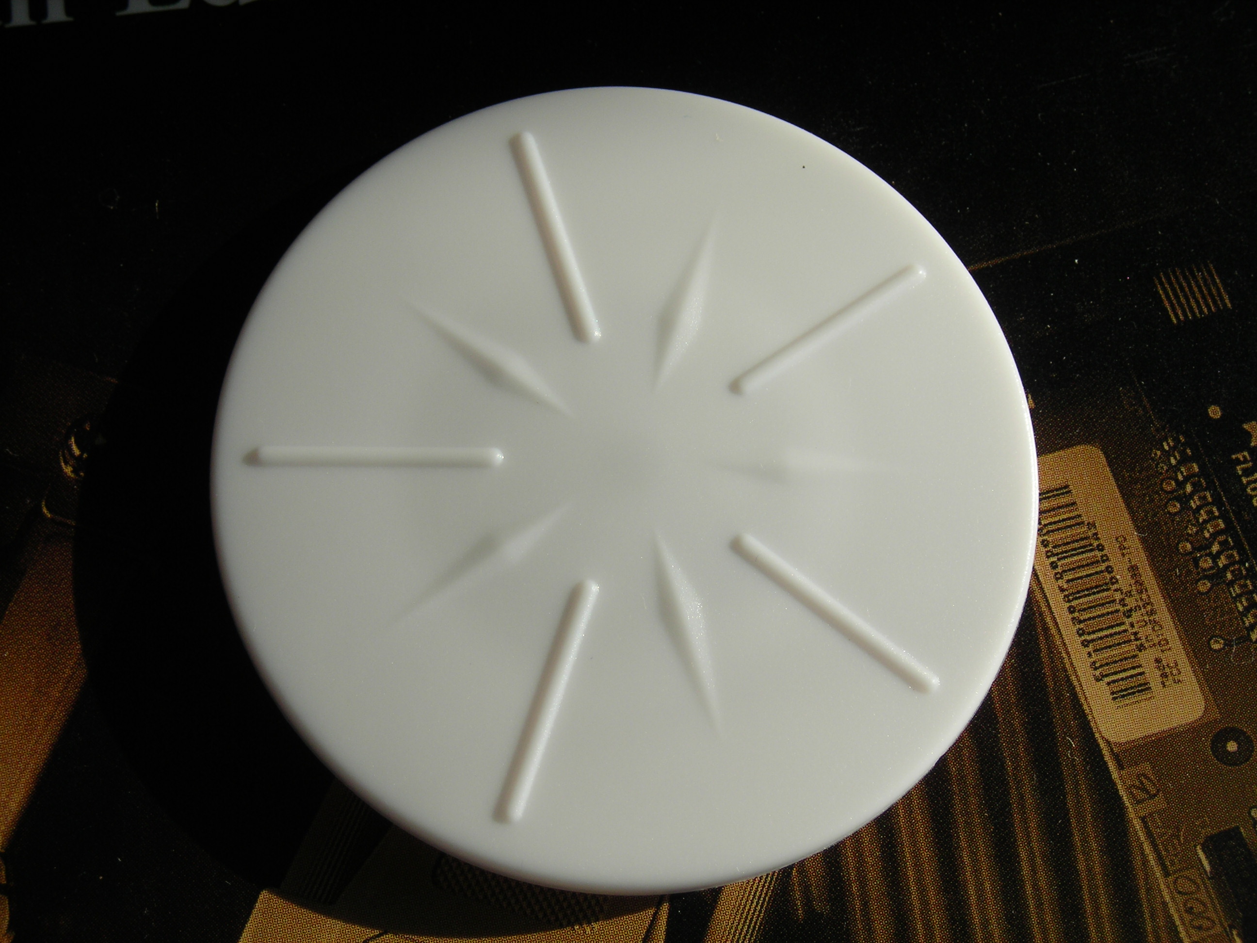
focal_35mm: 65
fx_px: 2360
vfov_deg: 22.6
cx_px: 628
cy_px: 472
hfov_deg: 29.8
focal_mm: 10.8
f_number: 3.9
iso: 50
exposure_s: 1/386
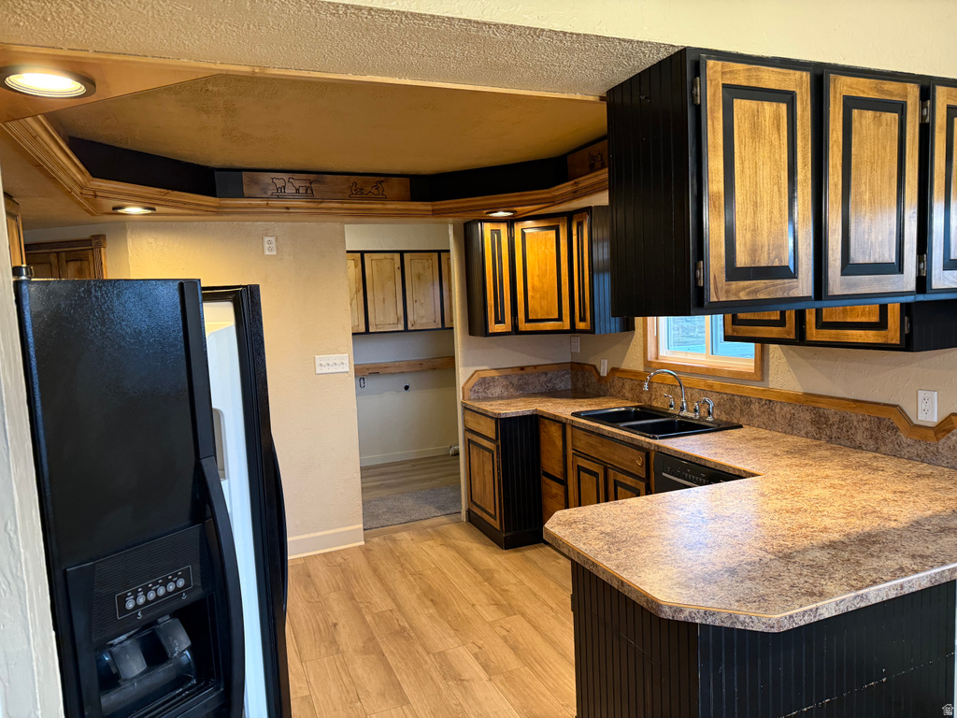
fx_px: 664
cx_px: 478
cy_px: 359
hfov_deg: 71.6
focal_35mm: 24
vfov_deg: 56.8
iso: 320
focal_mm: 6.76
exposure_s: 1/60
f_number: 1.78
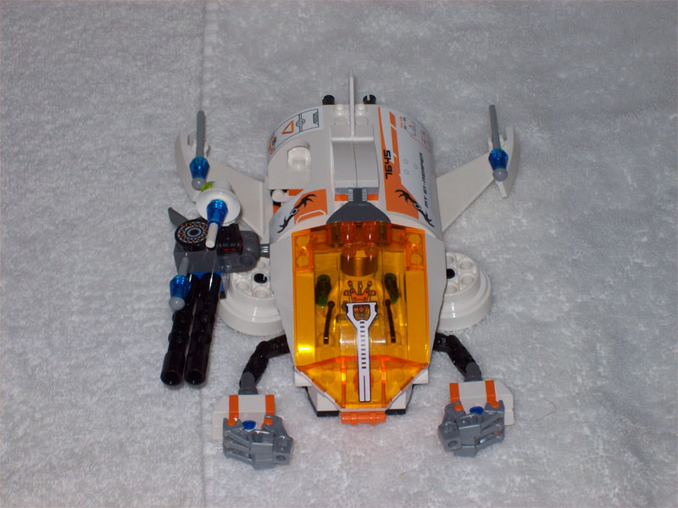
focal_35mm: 108
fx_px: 2114
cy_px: 254
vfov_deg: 13.7
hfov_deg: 18.2
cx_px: 339
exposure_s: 1/128
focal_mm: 18
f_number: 4.8
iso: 80
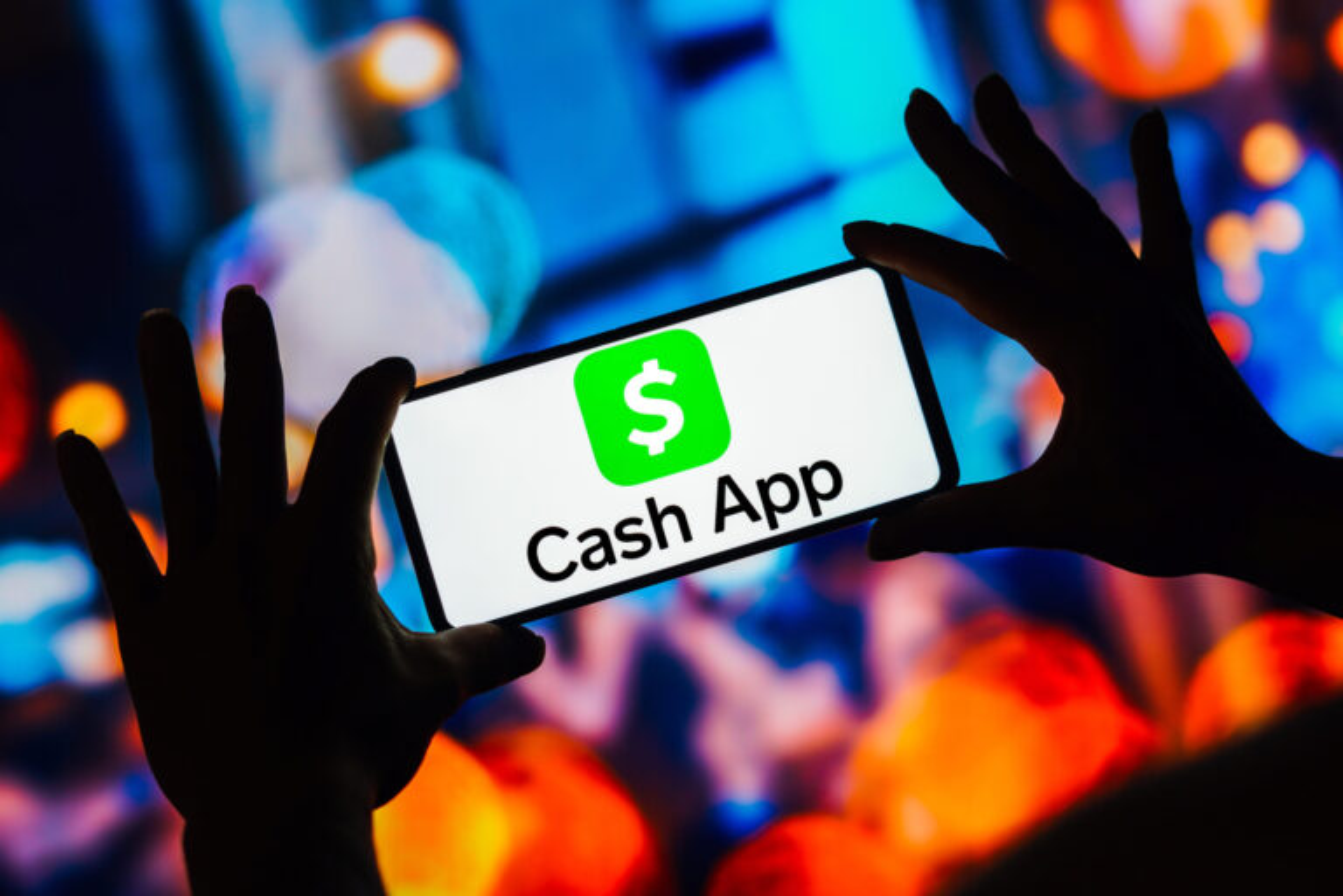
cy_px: 448
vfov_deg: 18.2
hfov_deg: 27.0
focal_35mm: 75
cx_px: 672
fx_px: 2798
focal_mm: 50
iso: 160
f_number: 2.8
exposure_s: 1/60
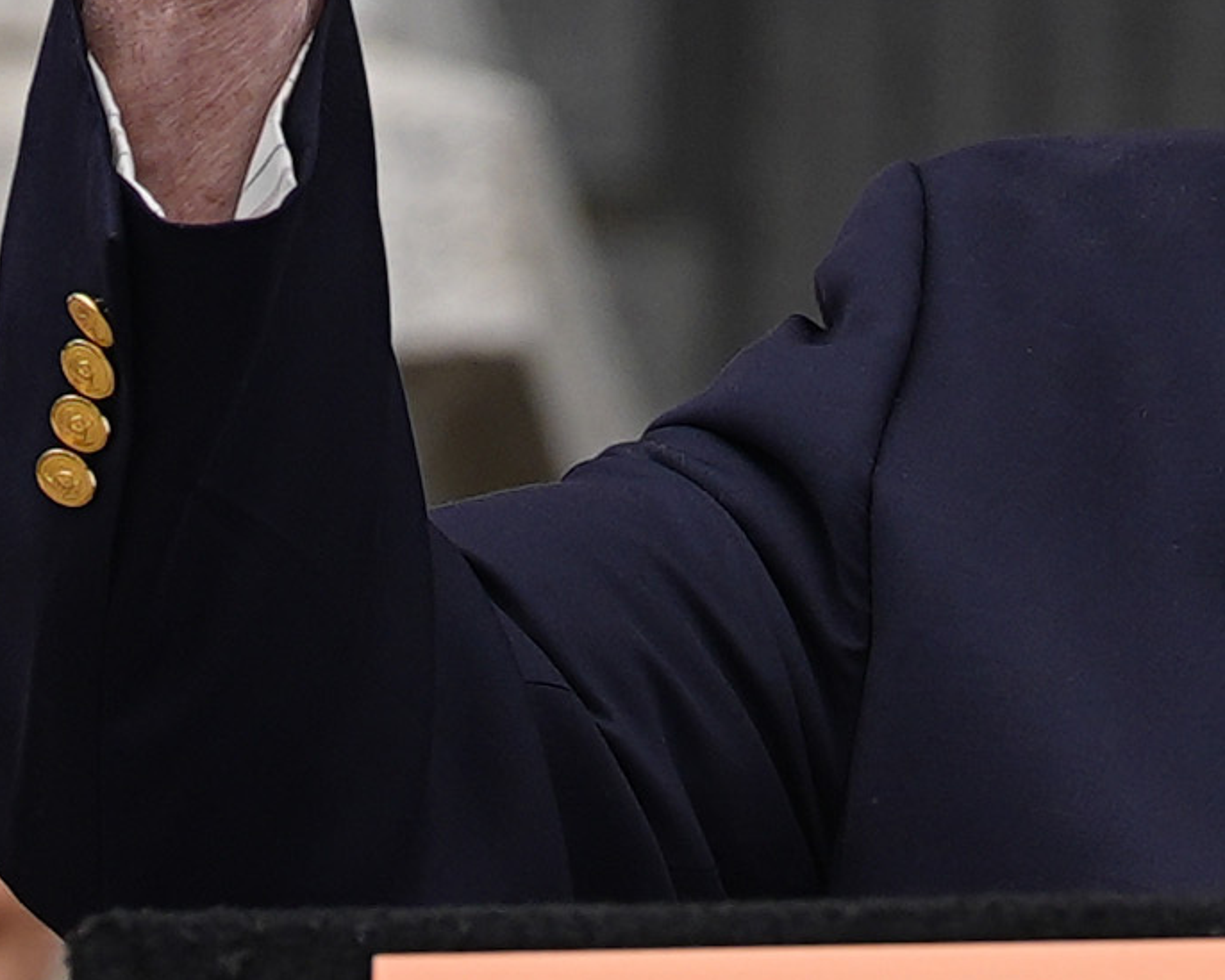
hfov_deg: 2.0
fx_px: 35173
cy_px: 339
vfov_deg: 1.6
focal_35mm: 970
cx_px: 1705
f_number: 4
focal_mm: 120
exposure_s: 1/1000
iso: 200
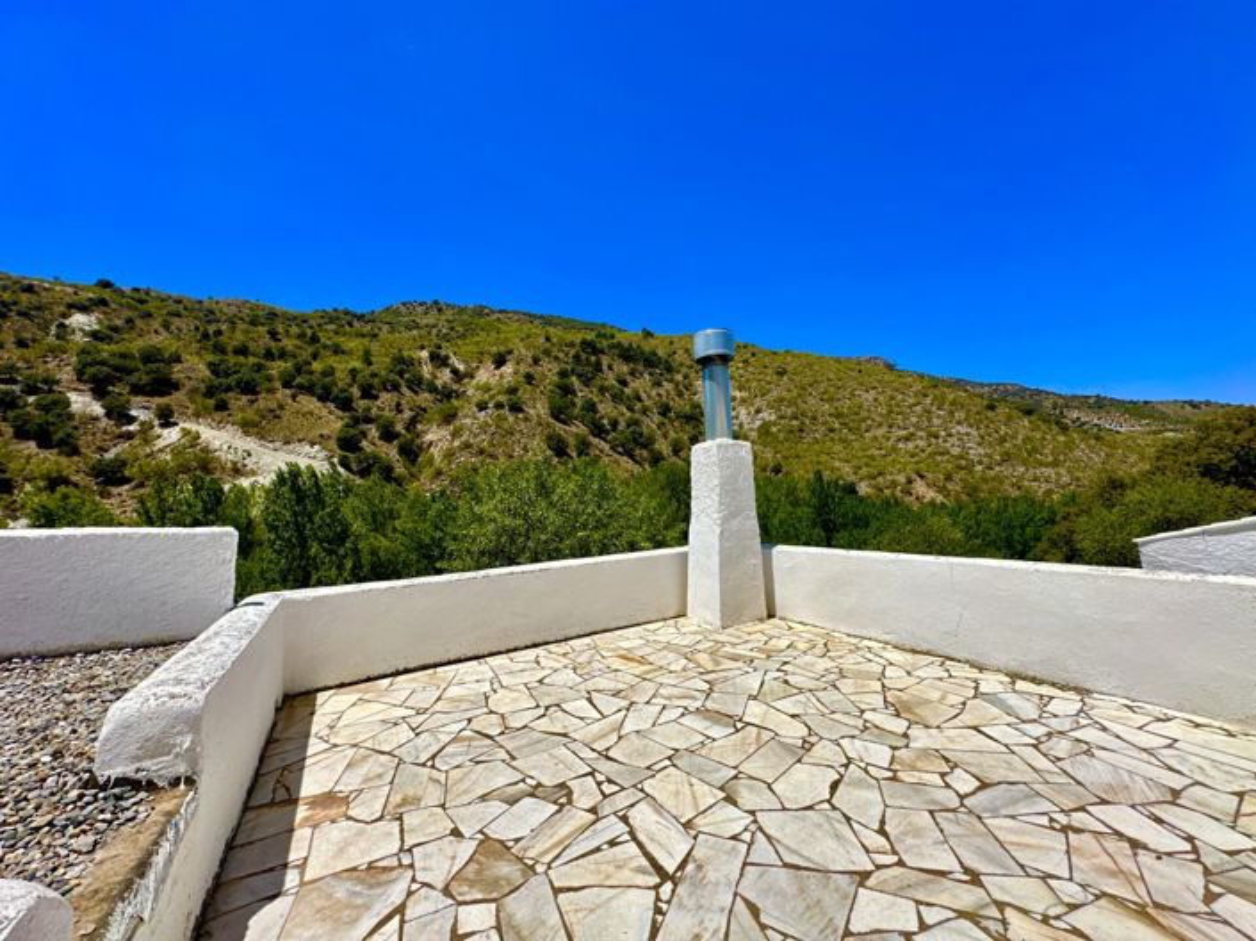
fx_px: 508
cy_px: 470
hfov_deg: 102.1
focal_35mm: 14
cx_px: 628
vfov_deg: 85.6
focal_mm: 2.22
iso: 50
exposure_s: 1/4464
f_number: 2.2
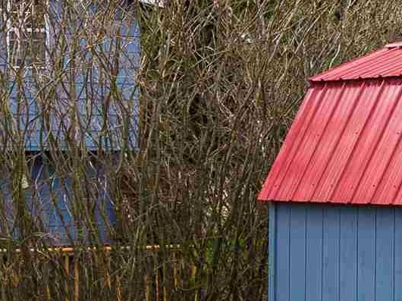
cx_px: 25
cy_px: 226
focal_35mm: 145
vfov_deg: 10.2
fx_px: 1683
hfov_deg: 13.5
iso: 100
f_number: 2.8
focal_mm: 4.48
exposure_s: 1/640
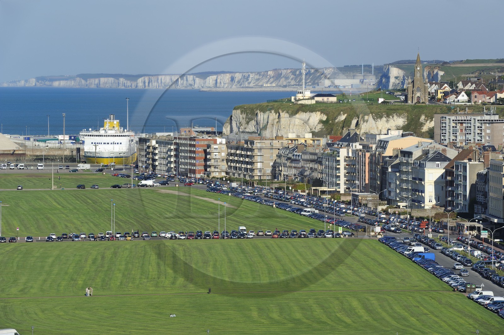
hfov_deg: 10.3
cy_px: 168
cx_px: 252
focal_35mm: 200
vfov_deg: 6.9
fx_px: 2798
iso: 200
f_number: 13
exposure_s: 1/250
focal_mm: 200
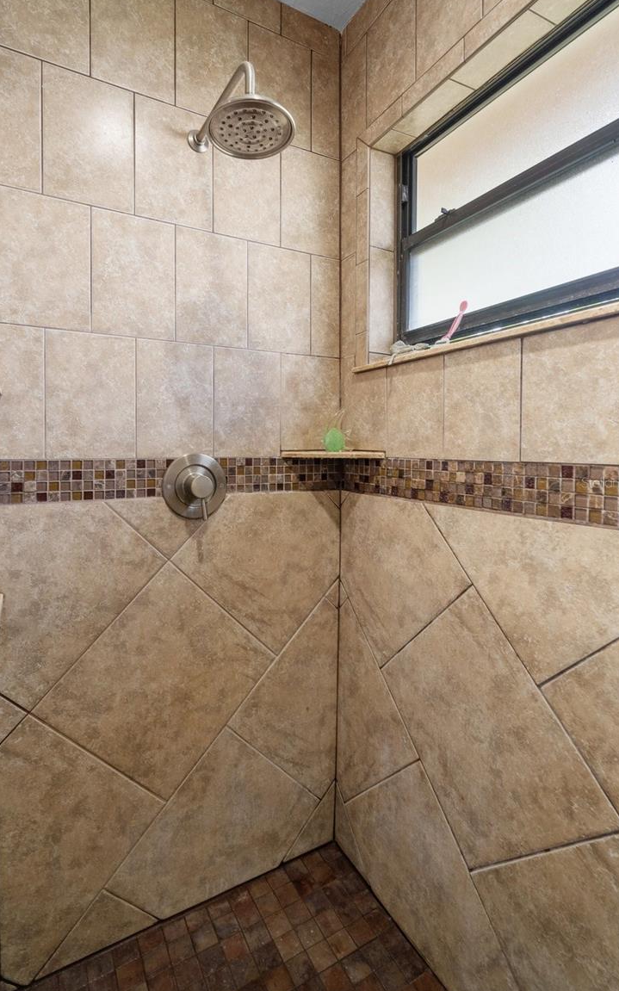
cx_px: 300
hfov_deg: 68.0
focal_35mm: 17
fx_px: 459
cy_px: 482
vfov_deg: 94.3
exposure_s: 1/2.5
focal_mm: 16
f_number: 8
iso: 640
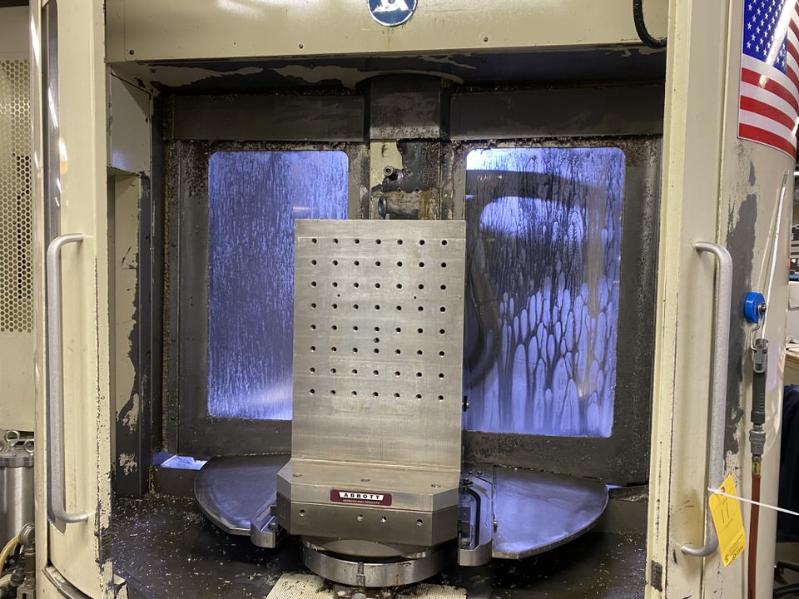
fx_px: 600
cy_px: 300
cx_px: 400
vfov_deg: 53.1
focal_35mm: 26
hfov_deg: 67.3
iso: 160
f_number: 1.8
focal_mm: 4.25
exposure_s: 1/60
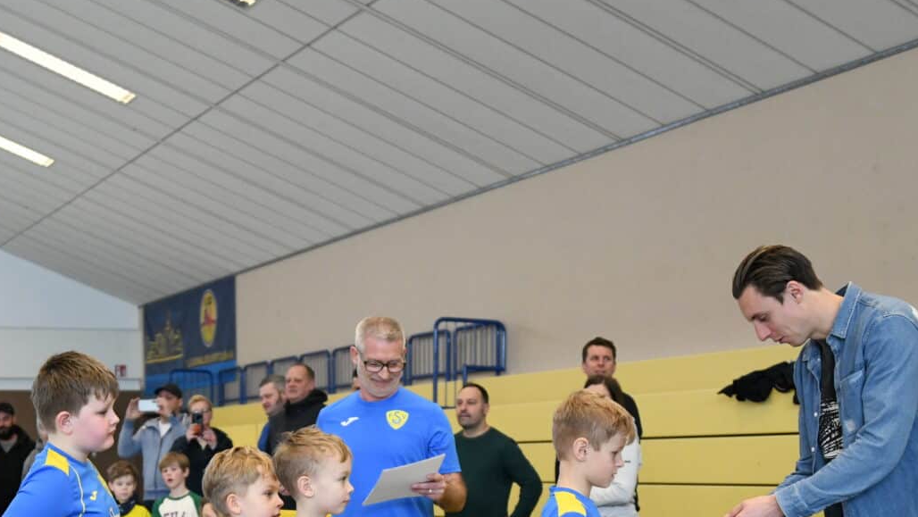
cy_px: 555
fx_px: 1777
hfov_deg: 28.9
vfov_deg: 16.1
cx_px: 347
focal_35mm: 73
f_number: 2.8
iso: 3200
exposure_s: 1/640
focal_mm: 35
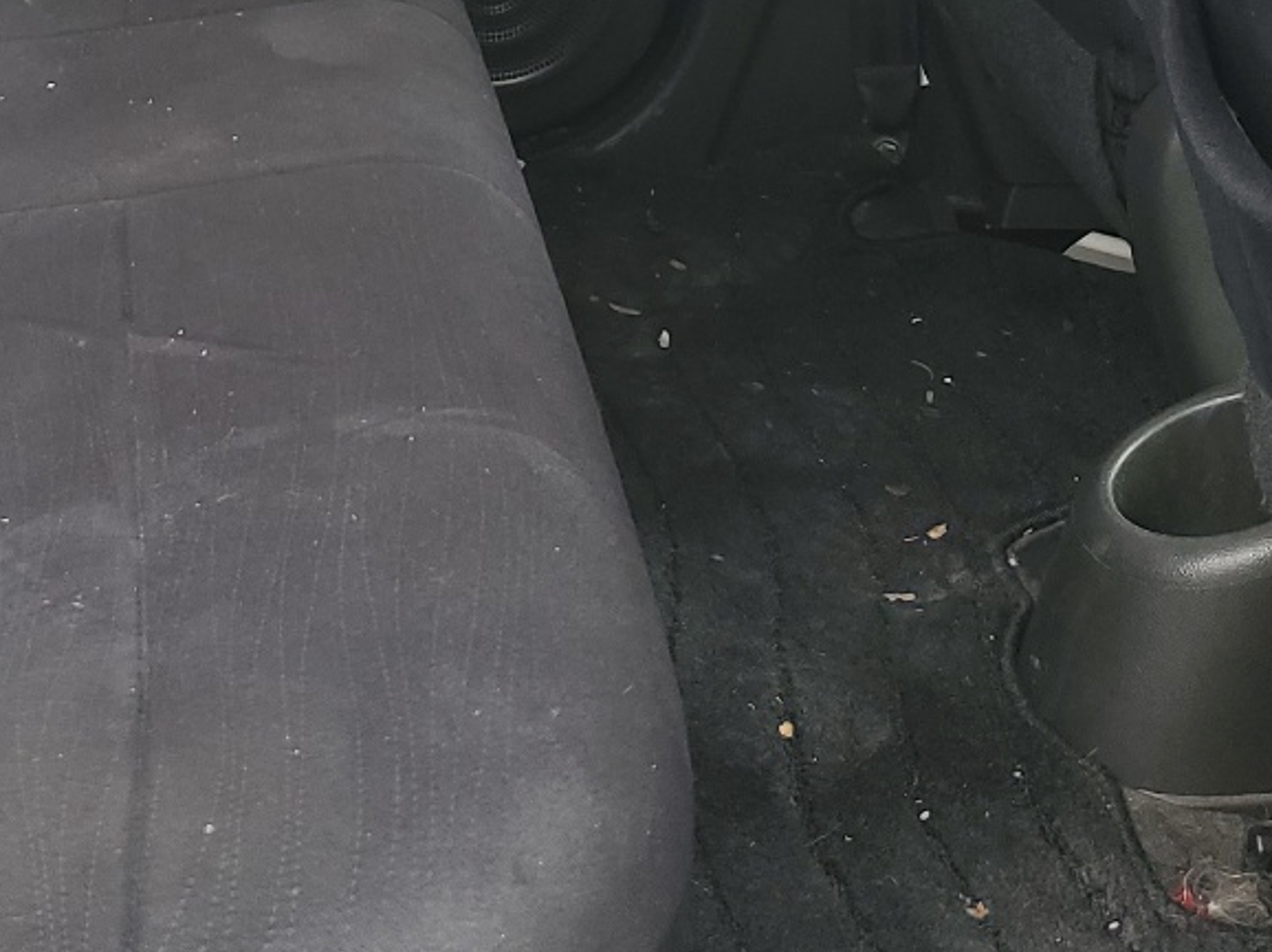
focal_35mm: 72
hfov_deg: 26.5
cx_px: 233
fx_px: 2645
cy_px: -64
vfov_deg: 19.6
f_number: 1.5
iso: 70
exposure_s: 1/120
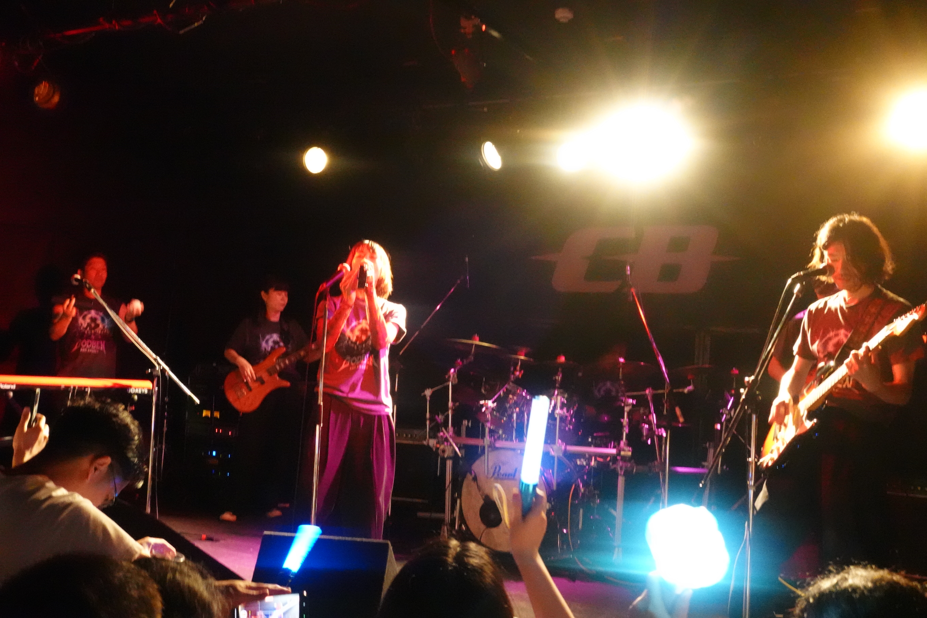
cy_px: 309
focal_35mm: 40
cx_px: 464
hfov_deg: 48.5
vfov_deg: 33.4
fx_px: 1030
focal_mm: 14.55
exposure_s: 1/80
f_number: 4
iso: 6400
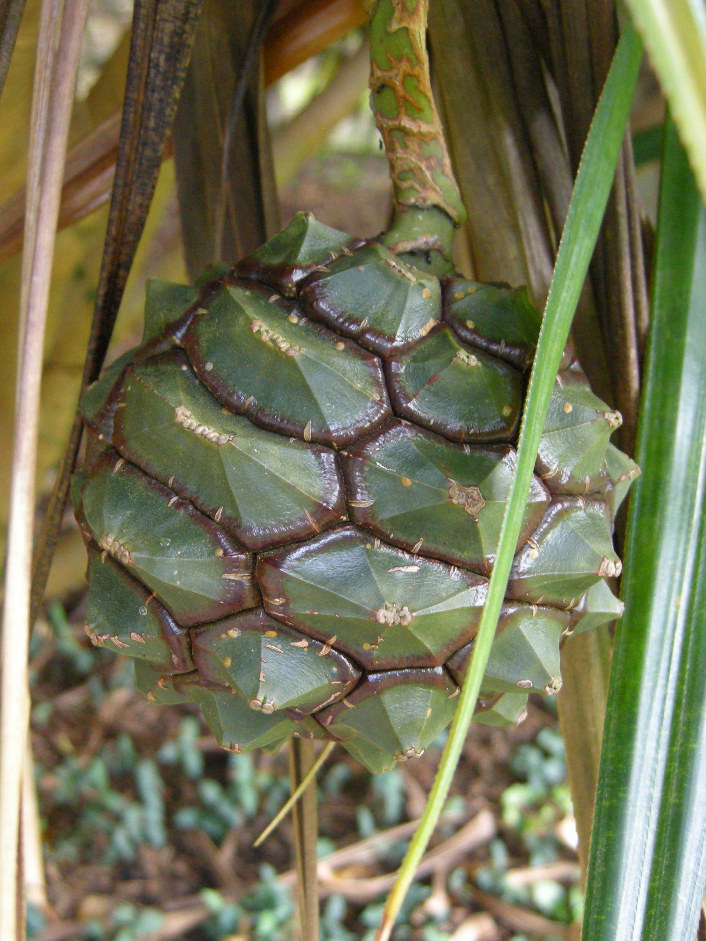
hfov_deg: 40.7
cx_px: 353
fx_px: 952
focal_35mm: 35
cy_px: 470
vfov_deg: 52.6
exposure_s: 1/49
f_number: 2.7
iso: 254
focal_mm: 7.5
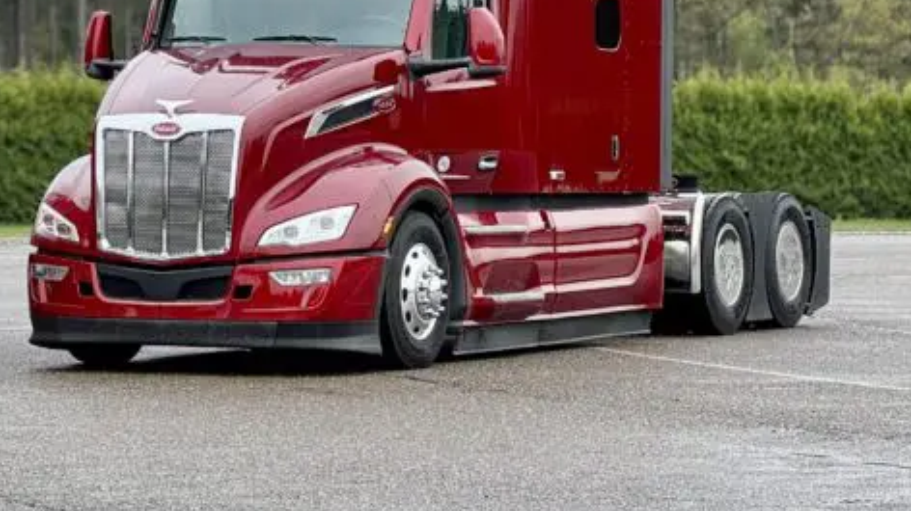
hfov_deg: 11.7
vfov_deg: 6.6
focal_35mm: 182
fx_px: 4394
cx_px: 15
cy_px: 71
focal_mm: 9
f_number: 2.8
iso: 25
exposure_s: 1/117
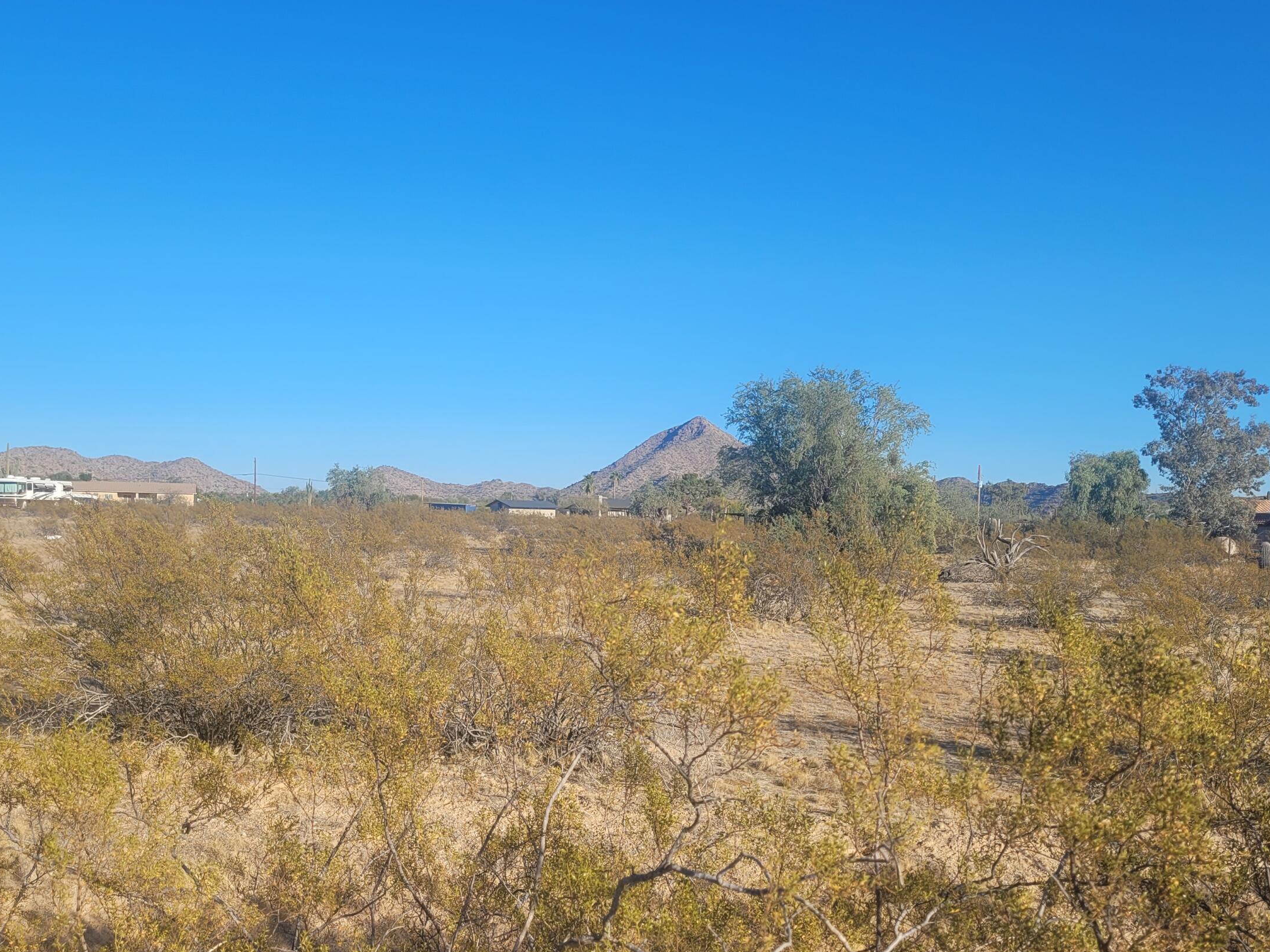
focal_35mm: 36
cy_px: 579
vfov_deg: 39.5
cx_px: 510
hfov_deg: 51.0
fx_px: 1321
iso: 40
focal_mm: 5.4
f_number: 1.8
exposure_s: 1/2397
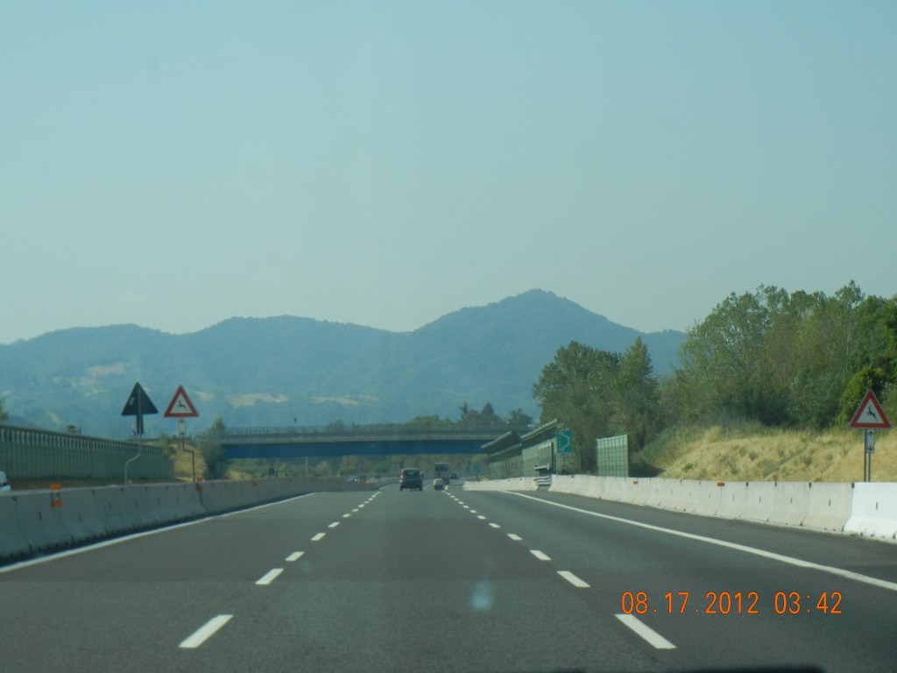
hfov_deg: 17.0
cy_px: 336
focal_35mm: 116
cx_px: 448
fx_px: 3006
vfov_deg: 12.8
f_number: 4.6
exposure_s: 1/957
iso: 160
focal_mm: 20.9
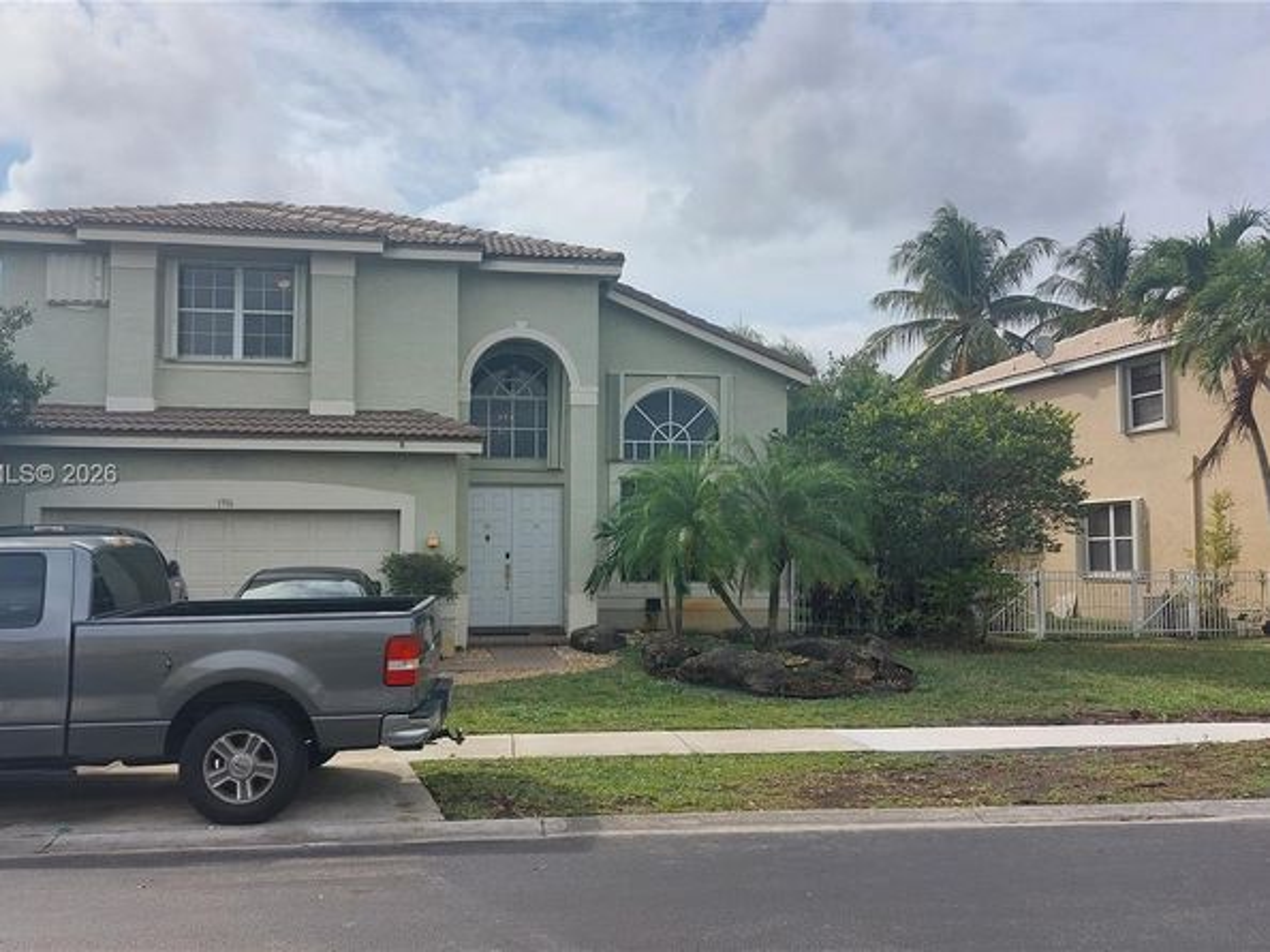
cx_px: 635
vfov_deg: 56.8
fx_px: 880
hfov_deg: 71.6
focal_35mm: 24
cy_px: 476
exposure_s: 1/1373
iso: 25
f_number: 1.8
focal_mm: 5.23
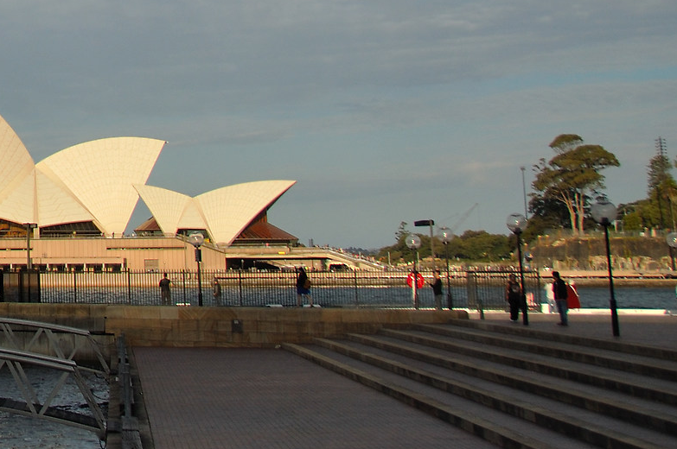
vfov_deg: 14.3
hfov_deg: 19.5
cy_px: -117
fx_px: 1728
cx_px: -321
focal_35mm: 92
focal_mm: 20
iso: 200
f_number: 3.5
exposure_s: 1/2500
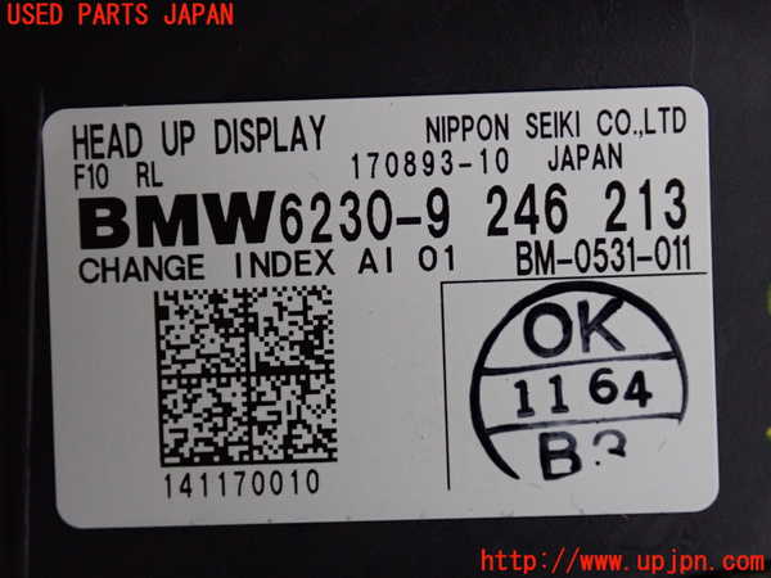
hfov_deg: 38.2
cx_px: 386
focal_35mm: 50
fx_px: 1114
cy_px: 289
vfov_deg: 29.1
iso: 640
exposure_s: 1/125
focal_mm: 9.01
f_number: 3.2
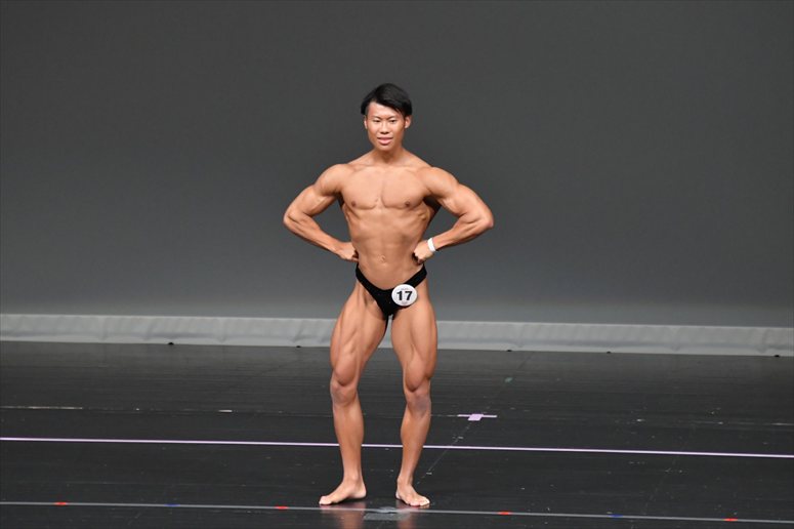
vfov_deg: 4.4
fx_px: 6944
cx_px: 397
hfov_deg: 6.5
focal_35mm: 315
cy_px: 264
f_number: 5.6
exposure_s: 1/400
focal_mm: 210
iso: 4000
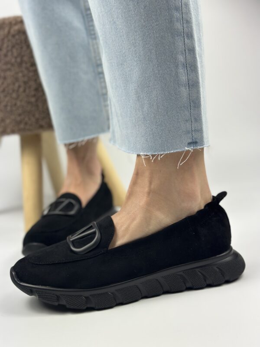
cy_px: 174
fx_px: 481
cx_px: 130
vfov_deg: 39.7
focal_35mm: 48
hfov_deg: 30.3
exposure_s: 1/980
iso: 80
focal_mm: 6.86
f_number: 1.78
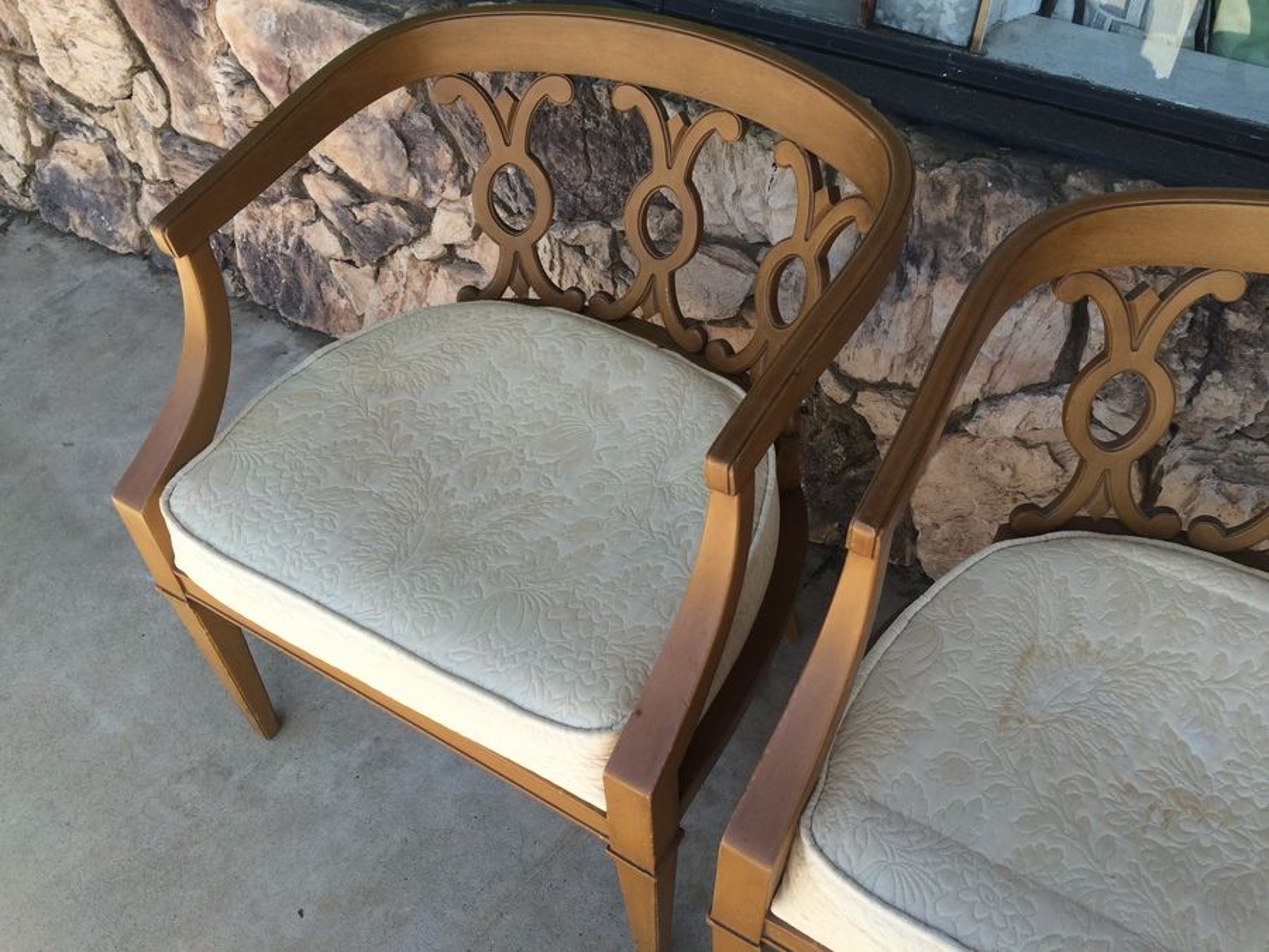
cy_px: 476
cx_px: 634
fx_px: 1063
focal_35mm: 29
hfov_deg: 61.7
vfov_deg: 48.2
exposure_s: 1/328
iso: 32
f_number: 2.2
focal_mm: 4.15
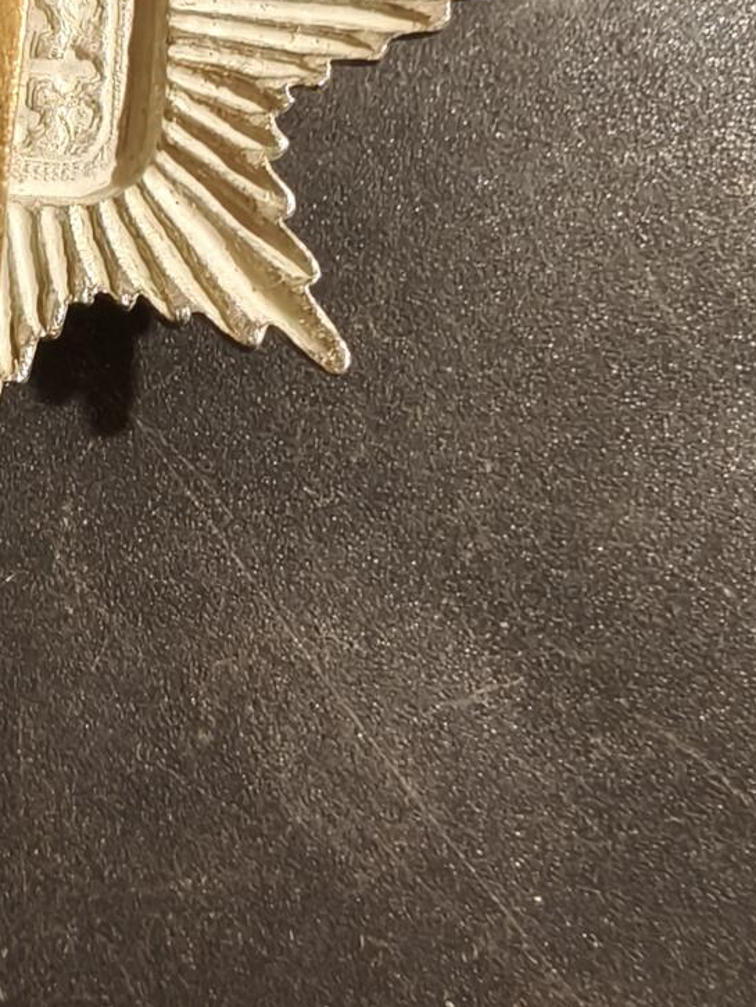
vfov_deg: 32.9
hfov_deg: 23.9
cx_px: -86
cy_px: 211
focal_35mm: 57
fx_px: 1659
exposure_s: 1/50
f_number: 2
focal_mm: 2.32
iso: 400
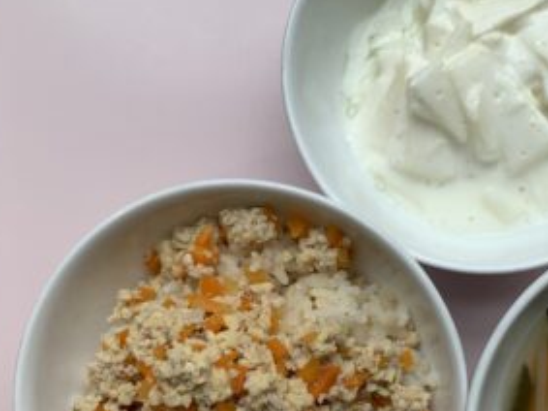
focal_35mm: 46
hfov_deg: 39.3
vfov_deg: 31.2
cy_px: 278
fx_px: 728
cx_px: 455
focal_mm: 4.25
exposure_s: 1/158
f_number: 1.8
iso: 25
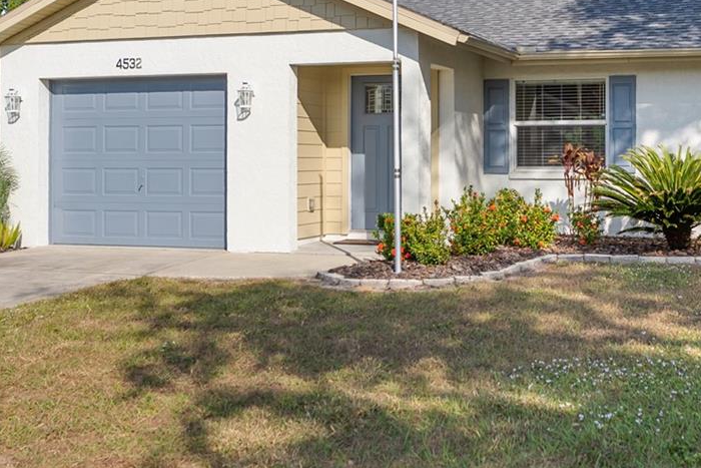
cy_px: 138
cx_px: 527
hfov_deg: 40.0
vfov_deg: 27.8
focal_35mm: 48
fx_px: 935
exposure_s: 1/1000
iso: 40
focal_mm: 21
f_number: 2.8
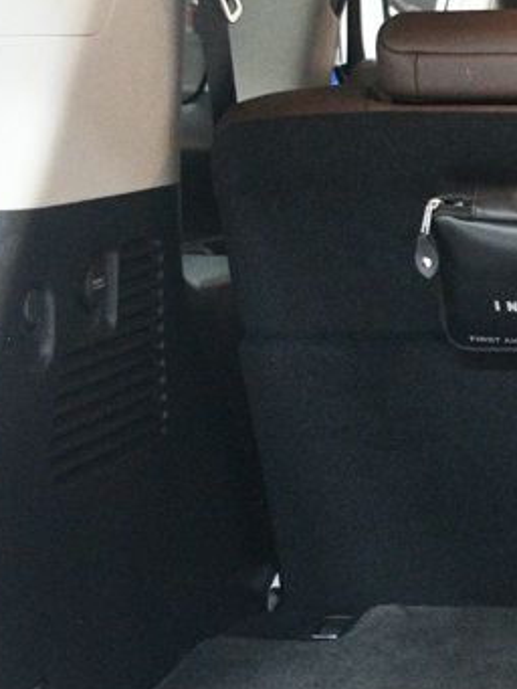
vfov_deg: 20.0
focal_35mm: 98
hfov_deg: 13.6
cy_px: 331
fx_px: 1950
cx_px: 907
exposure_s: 1/60
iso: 5000
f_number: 3.8
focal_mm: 23
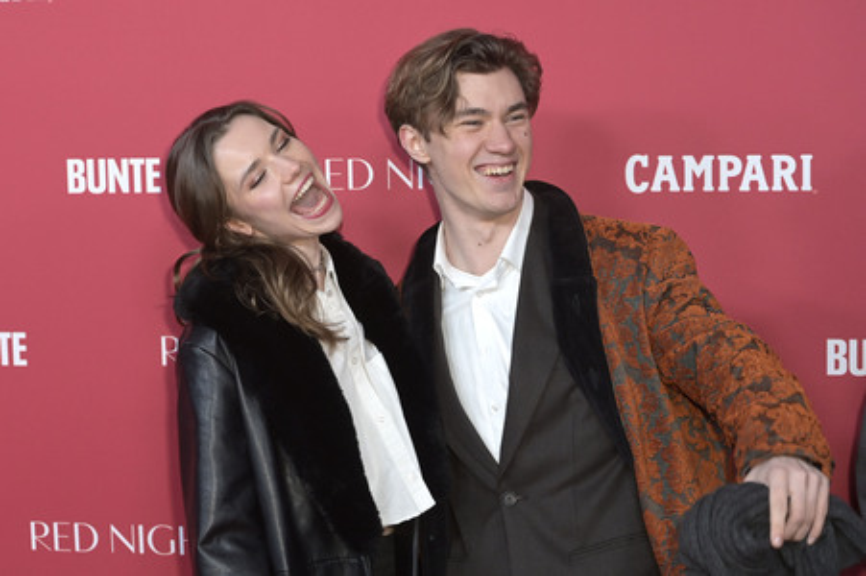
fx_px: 1683
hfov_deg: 28.9
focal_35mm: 70
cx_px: 433
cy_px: 288
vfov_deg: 19.4
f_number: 5
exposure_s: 1/400
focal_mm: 70
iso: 1600
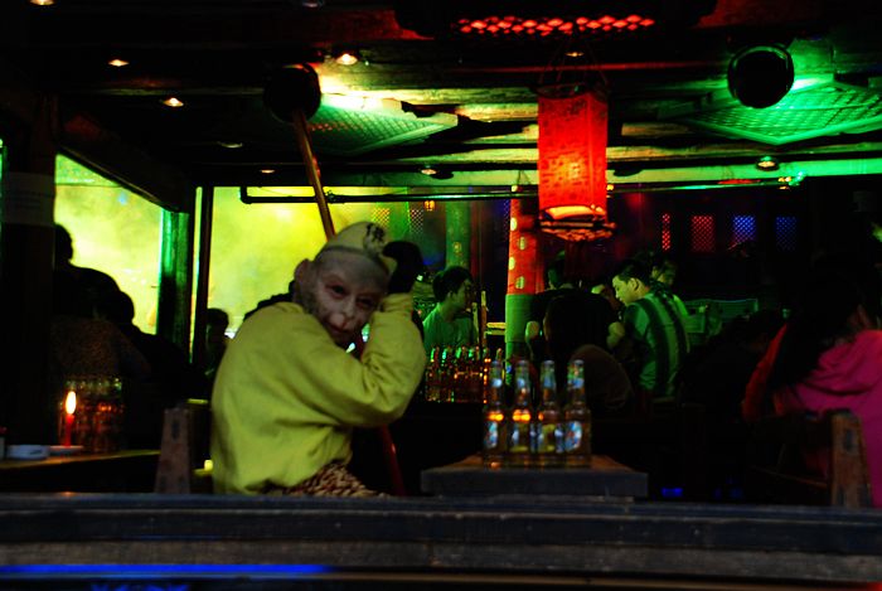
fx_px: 1288
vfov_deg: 25.8
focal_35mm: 52
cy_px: 296
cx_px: 441
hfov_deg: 37.8
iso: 400
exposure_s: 1/8
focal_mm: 35
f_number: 4.5
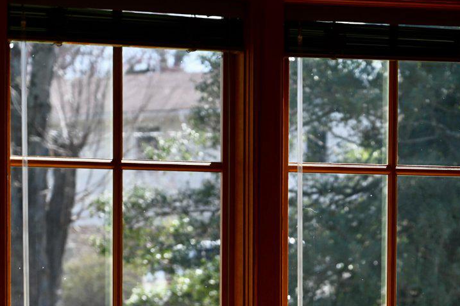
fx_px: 2554
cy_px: 384
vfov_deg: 6.8
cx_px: 375
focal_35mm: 200
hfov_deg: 10.3
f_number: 4
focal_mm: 70
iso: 100
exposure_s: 1/250
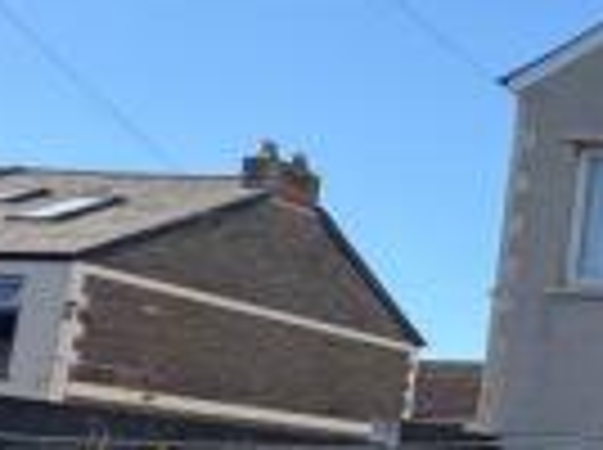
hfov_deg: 17.8
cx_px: 1280
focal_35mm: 61
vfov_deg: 23.4
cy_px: 398
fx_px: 1061
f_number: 2.2
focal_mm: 2.22
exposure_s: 1/749
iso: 40
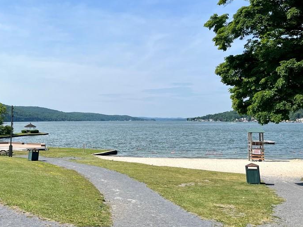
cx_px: 95
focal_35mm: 39
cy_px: 97
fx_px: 341
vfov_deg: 36.7
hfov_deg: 46.9
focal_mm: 5.1
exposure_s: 1/4854
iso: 50
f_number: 1.6
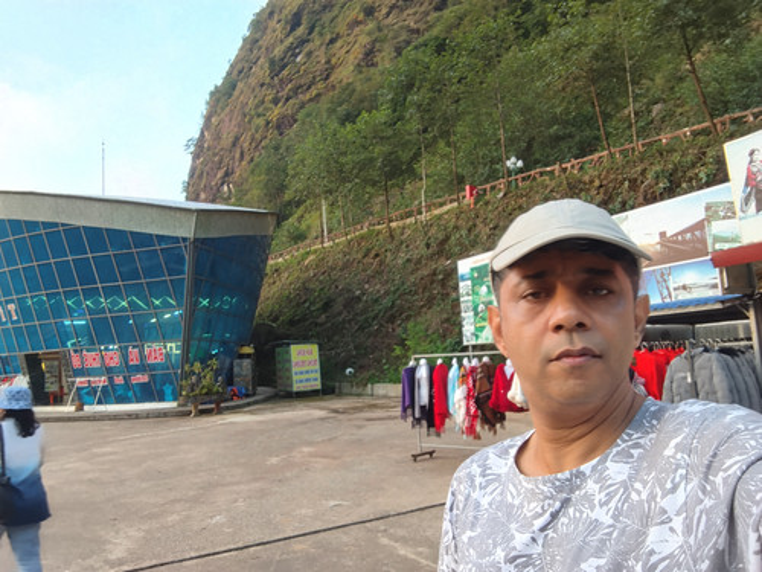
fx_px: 572
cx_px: 381
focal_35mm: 26
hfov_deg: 67.3
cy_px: 286
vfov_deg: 53.1
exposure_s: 1/33.3
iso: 50
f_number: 2
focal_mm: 2.79
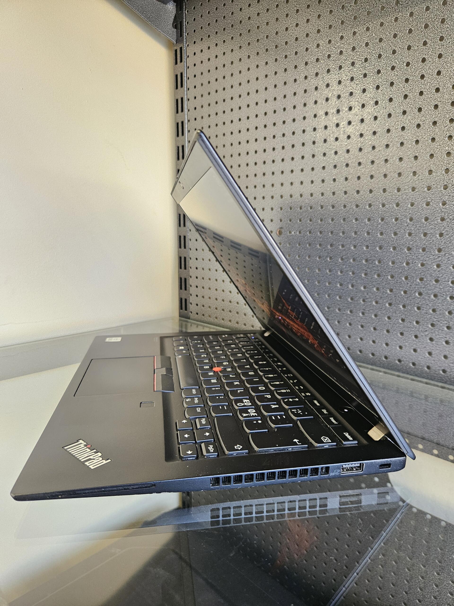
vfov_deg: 73.9
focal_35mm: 23
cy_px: 303
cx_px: 227
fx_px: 402
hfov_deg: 58.9
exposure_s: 1/100
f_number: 1.8
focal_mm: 5.4
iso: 800
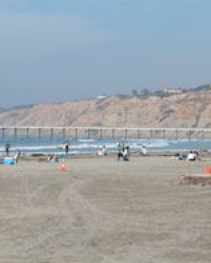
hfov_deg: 8.5
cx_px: -8
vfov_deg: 10.6
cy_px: 80
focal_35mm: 182
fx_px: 1418
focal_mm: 23.7
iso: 100
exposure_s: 1/527
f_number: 6.4
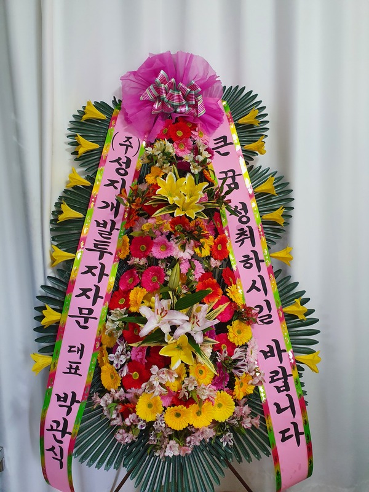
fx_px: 370
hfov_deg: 53.1
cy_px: 246
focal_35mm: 26
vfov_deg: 67.3
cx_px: 184
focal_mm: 4.32
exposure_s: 1/120
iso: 320
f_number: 2.4
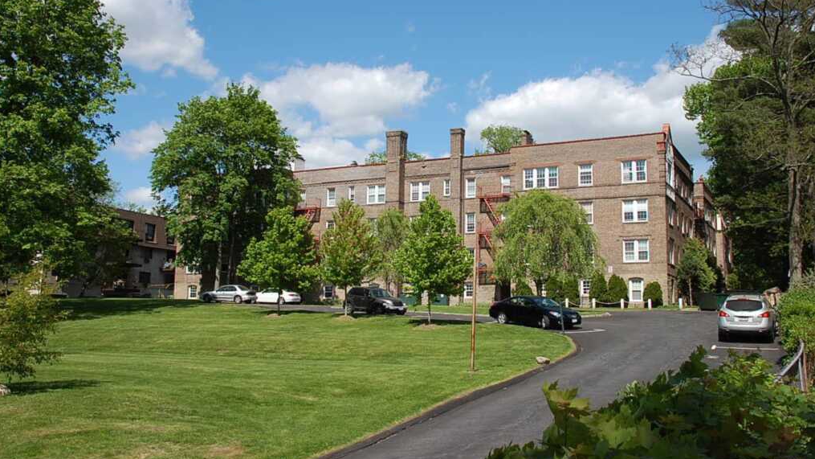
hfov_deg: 52.8
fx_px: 821
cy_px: 202
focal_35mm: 38
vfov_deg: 31.2
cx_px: 409
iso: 200
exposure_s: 1/320
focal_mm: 24
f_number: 9
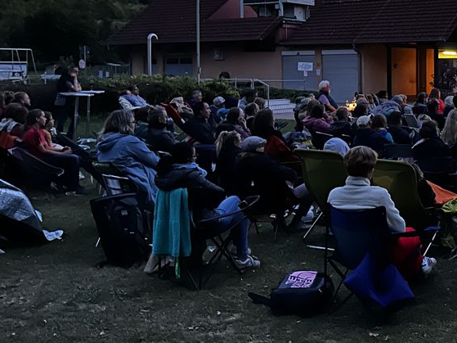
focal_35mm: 55
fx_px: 726
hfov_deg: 31.9
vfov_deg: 26.2
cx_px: 468
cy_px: 79
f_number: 1.78
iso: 3200
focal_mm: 6.86
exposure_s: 1/15
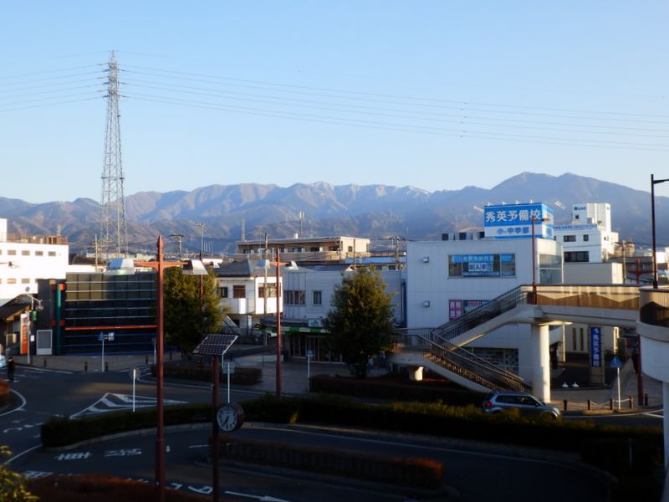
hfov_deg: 50.1
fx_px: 715
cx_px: 334
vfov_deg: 38.7
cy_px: 251
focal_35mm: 37
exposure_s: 1/250
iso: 80
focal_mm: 6.6
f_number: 3.9
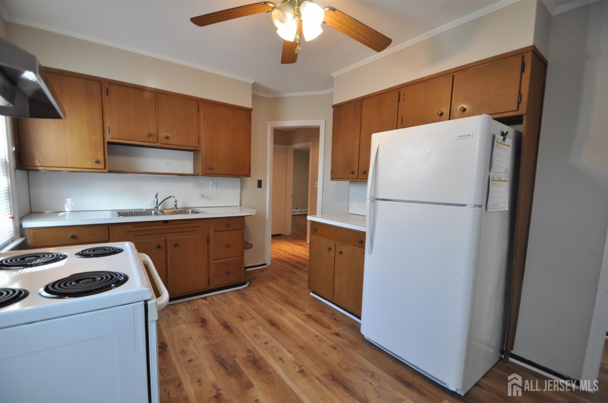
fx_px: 253
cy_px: 202
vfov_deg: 77.1
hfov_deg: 100.5
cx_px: 304
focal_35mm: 15
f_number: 4
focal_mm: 10
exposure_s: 1/60
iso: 400
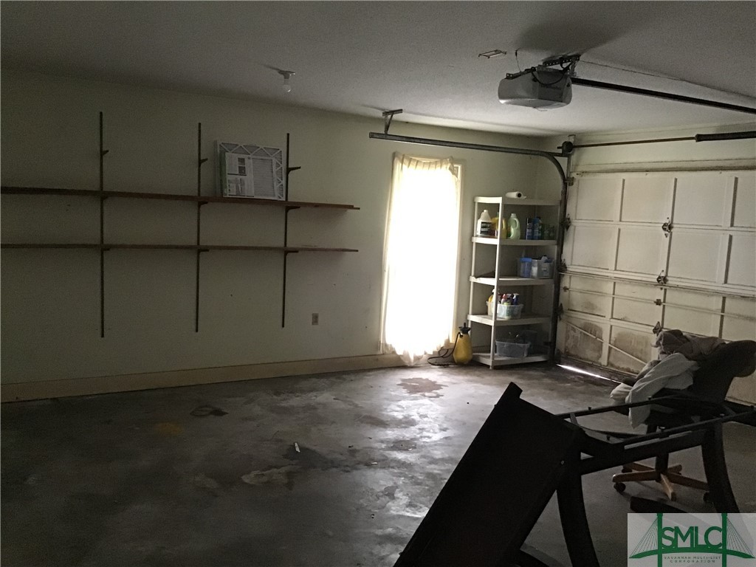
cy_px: 284
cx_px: 378
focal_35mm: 31
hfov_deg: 58.4
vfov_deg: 45.4
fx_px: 677
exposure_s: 1/15
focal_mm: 3.3
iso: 320
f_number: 2.4
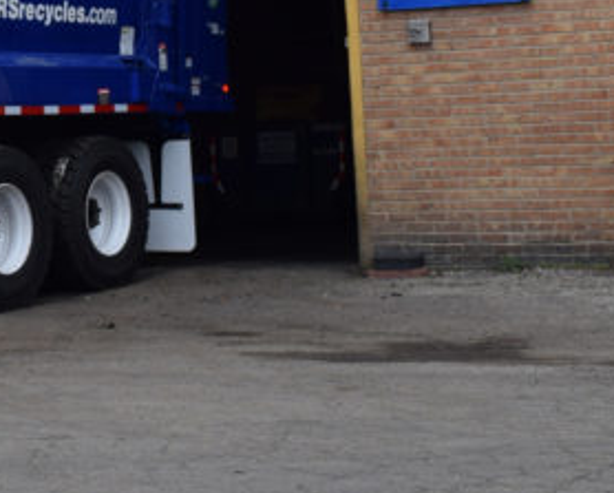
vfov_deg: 13.8
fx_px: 1978
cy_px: -98
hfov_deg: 17.0
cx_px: -97
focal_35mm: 109
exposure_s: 1/250
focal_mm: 21
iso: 250
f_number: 8
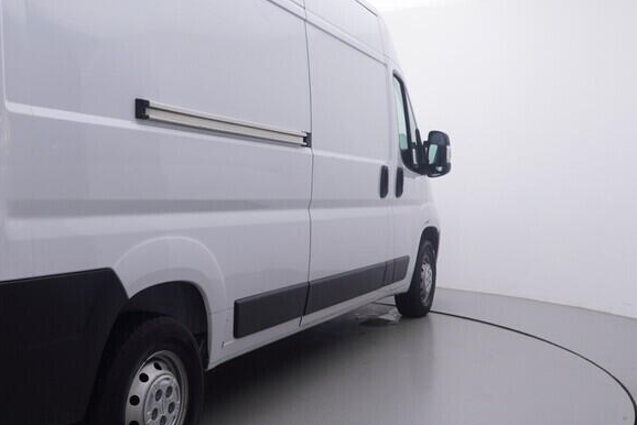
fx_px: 706
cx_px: 199
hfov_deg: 47.6
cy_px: 260
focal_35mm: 40
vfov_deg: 33.4
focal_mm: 15
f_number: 5
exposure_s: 1/80
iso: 200
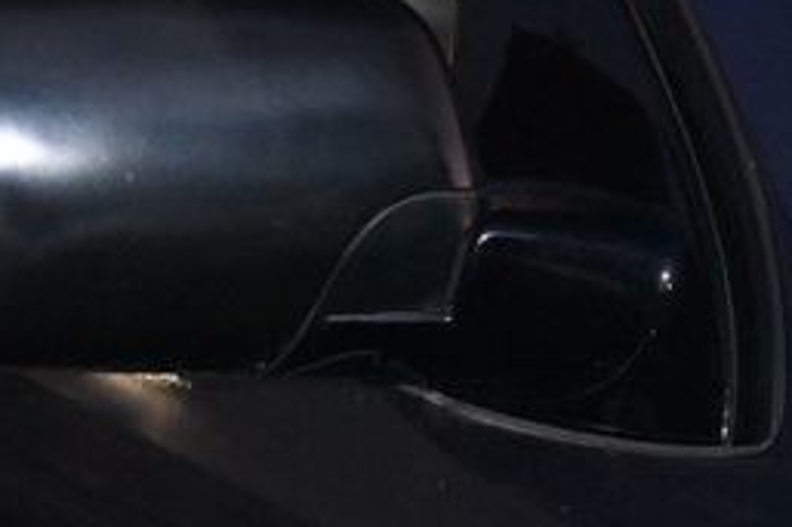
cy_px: 0
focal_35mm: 205
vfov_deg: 6.7
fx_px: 4512
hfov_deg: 10.0
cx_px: 216
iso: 6400
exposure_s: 1/60
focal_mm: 55
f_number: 5.6
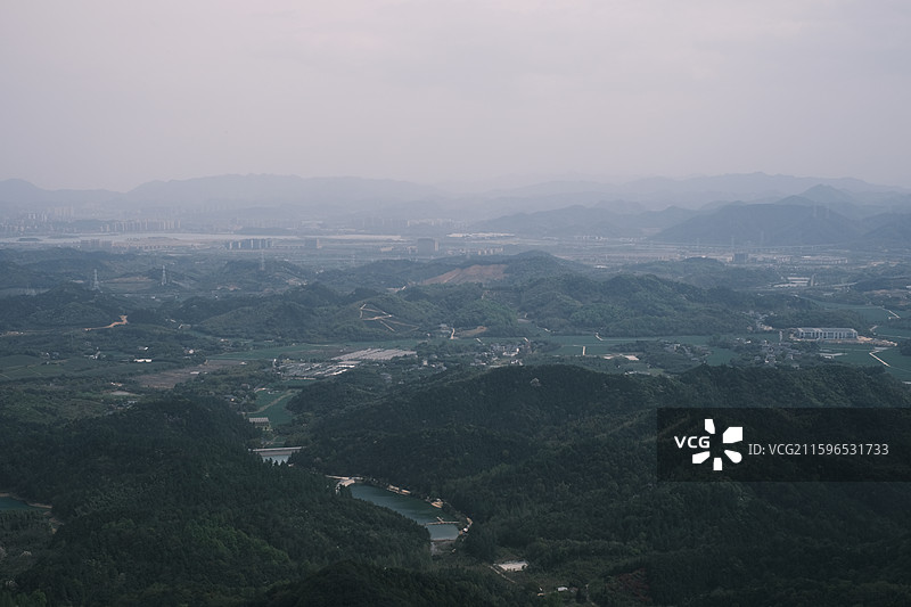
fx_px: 1341
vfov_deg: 25.5
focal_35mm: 53
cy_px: 304
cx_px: 456
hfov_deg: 37.5
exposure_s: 1/500
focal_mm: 35
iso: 160
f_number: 8
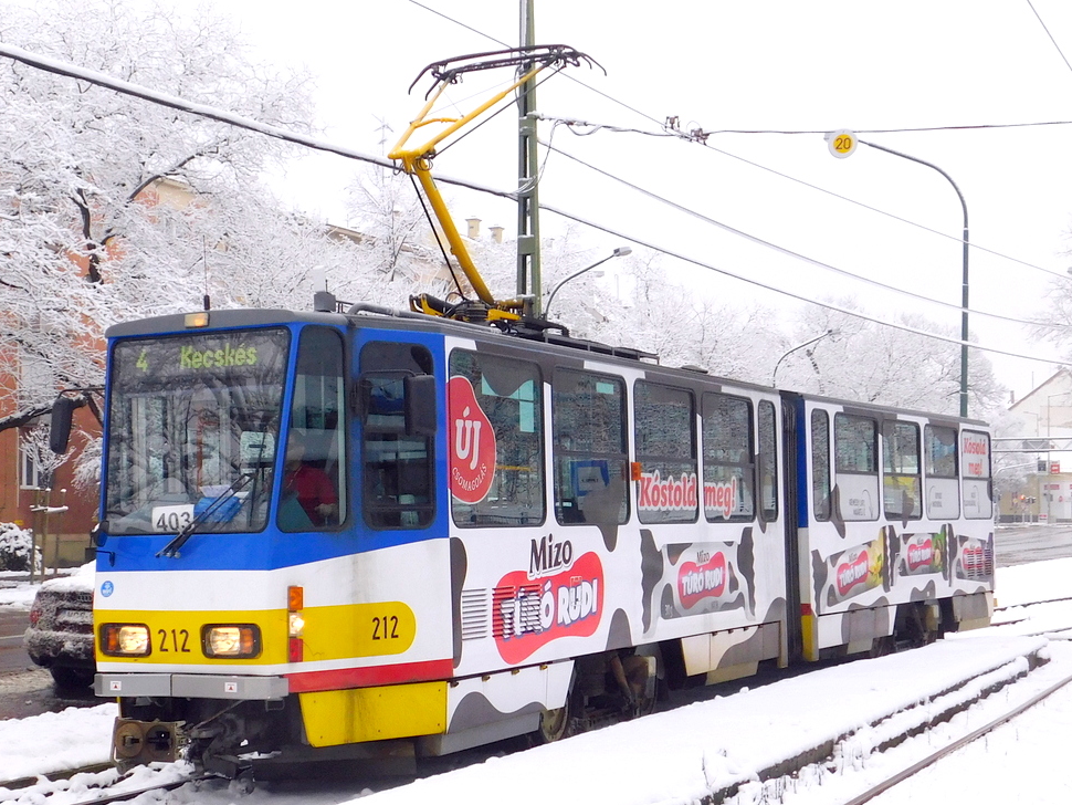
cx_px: 509
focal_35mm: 38
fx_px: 1177
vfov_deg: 37.7
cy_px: 421
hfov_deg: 48.9
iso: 200
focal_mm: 6.3
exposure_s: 1/250
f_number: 3.5
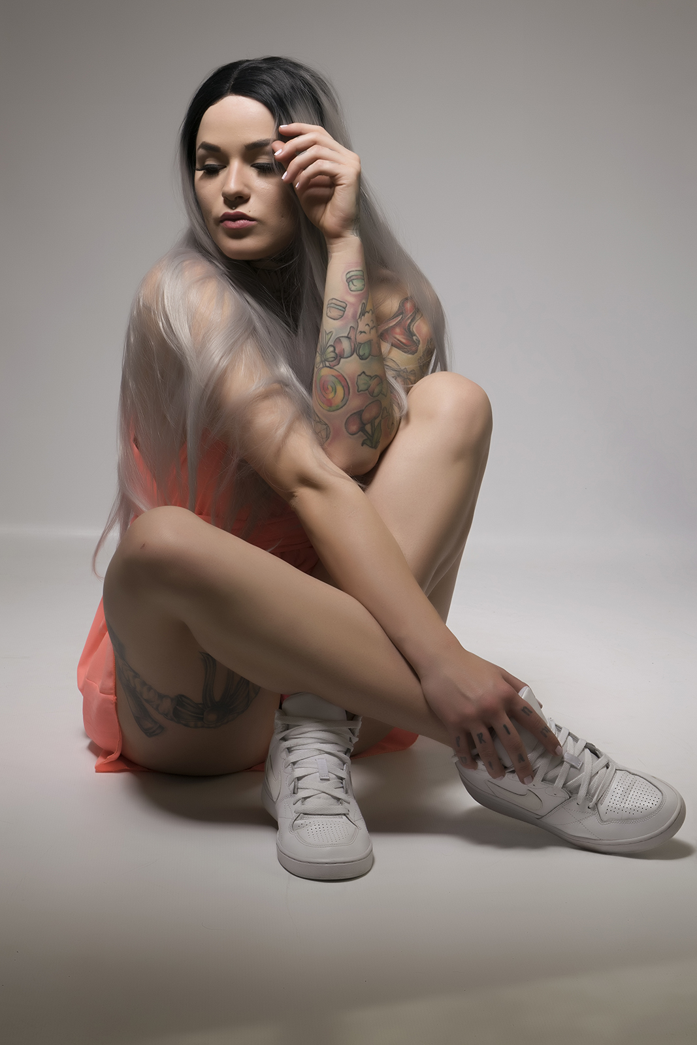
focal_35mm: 82
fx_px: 2395
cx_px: 348
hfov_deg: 16.6
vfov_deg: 24.6
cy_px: 522
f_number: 14
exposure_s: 1/100
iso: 200
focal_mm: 55
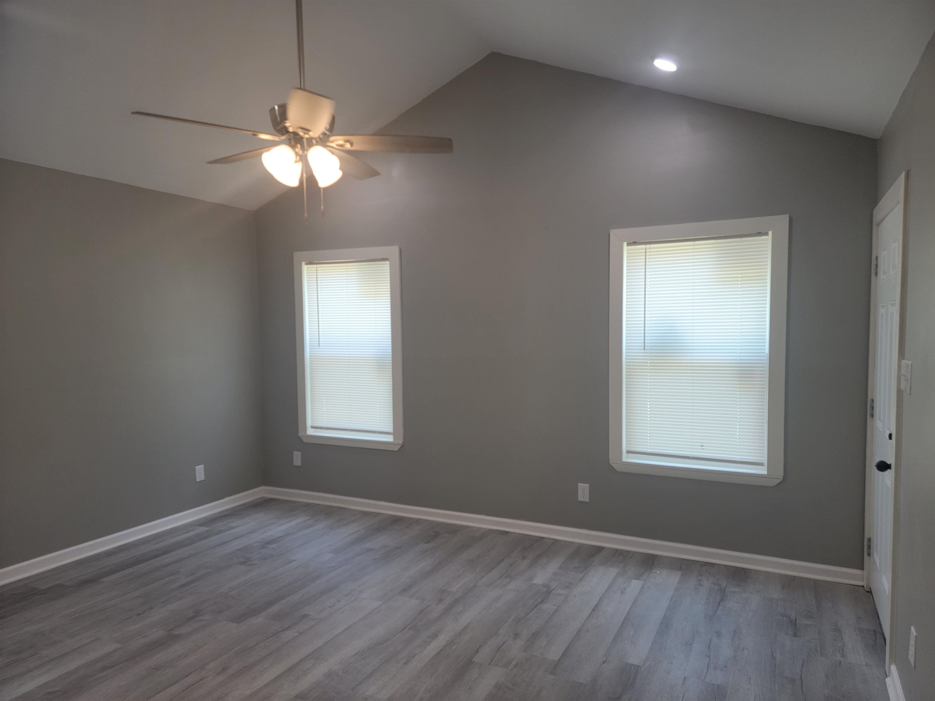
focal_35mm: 24
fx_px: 648
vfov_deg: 56.8
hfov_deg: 71.6
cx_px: 468
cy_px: 350
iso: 64
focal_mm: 6.7
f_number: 1.8
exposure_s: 1/120
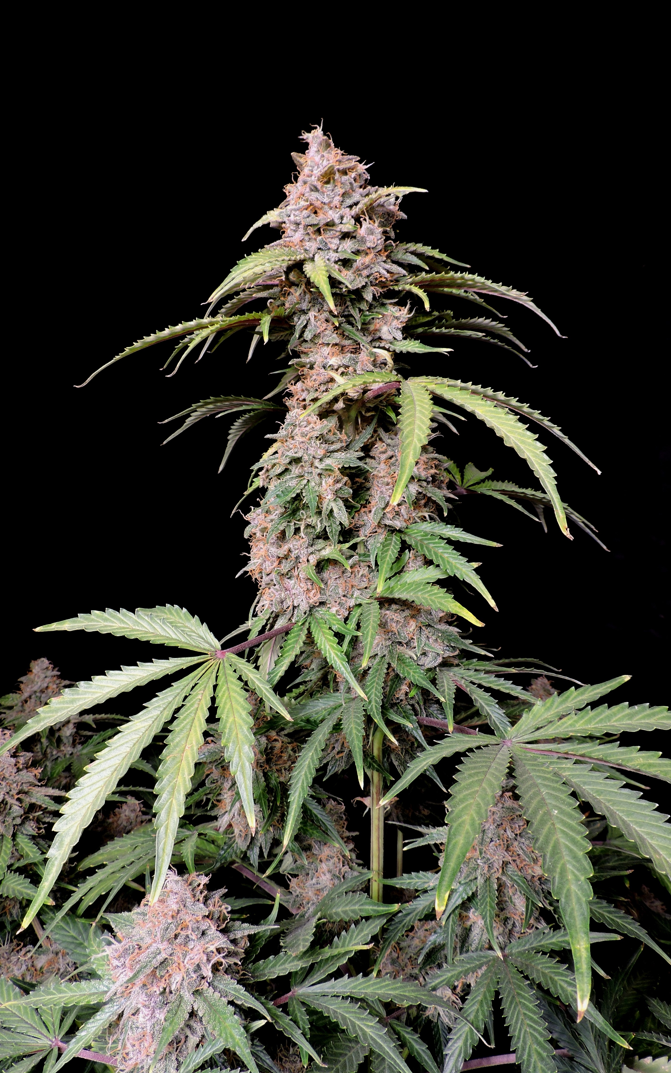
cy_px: 545
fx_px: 761
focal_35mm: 26
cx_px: 342
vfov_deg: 70.4
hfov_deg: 47.6
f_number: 3.7
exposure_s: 1/30
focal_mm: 4.3
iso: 100
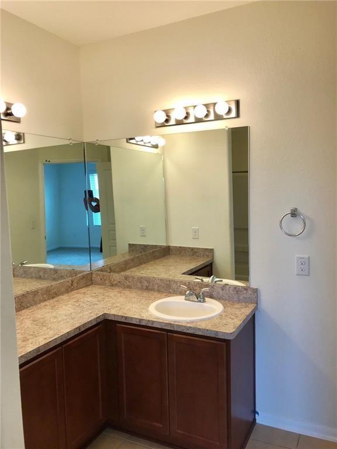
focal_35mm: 28
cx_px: 168
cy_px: 224
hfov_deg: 49.7
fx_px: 363
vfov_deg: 63.4
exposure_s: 1/120
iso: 40
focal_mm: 3.99
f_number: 1.8
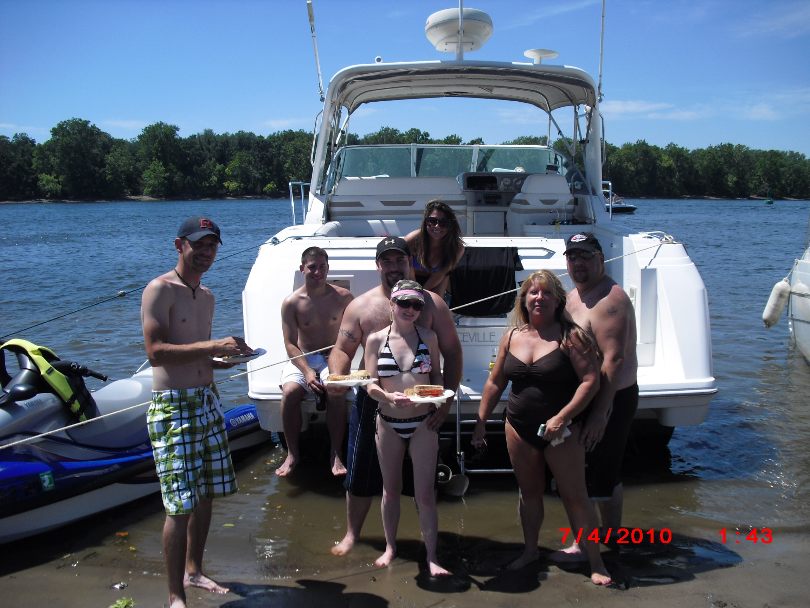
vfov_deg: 39.7
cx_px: 405
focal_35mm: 36
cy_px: 304
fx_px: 842
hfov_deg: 51.4
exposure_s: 1/200
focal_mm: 6.3
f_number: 7.8
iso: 64
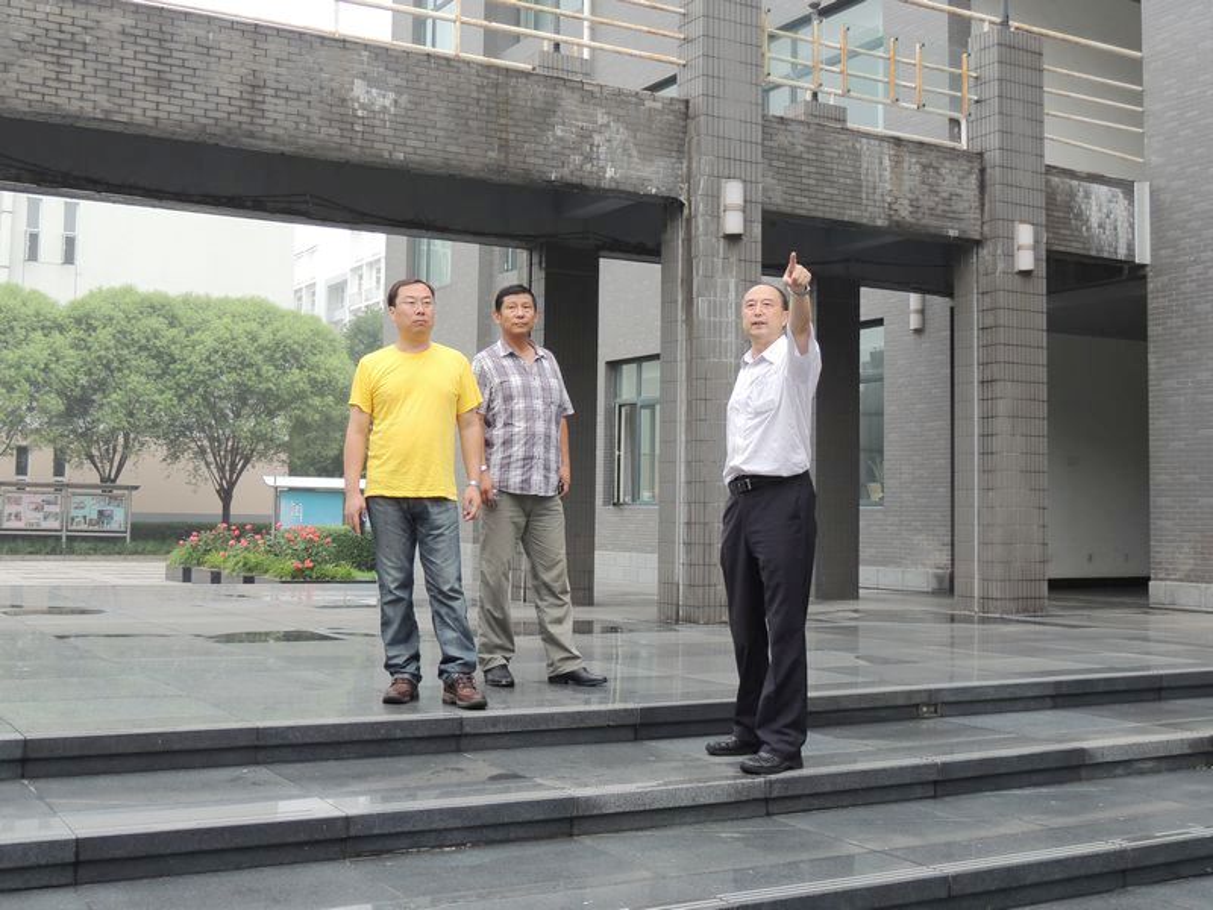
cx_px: 606
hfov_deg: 46.8
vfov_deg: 36.0
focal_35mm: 40
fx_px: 1402
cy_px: 455
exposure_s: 1/80
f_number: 3.3
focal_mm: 7.1
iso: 100
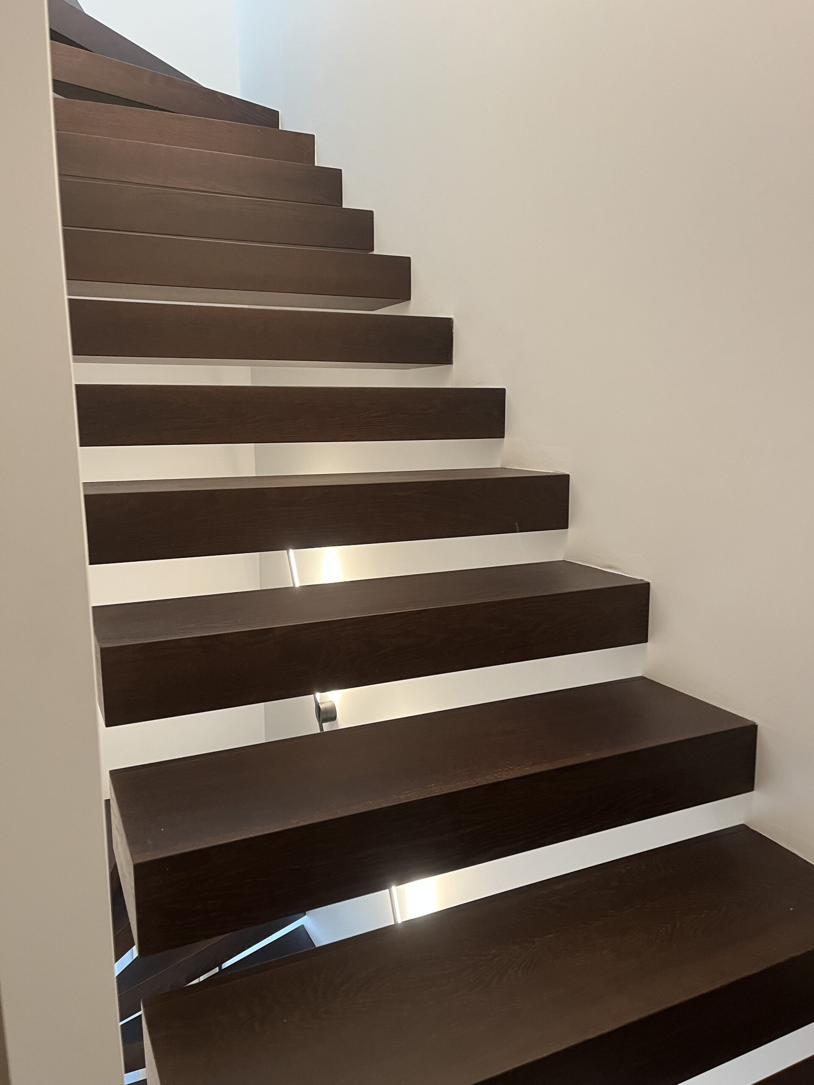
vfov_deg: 67.3
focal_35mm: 26
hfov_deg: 53.1
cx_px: 407
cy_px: 542
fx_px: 815
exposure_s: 1/60
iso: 320
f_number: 1.6
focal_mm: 5.1
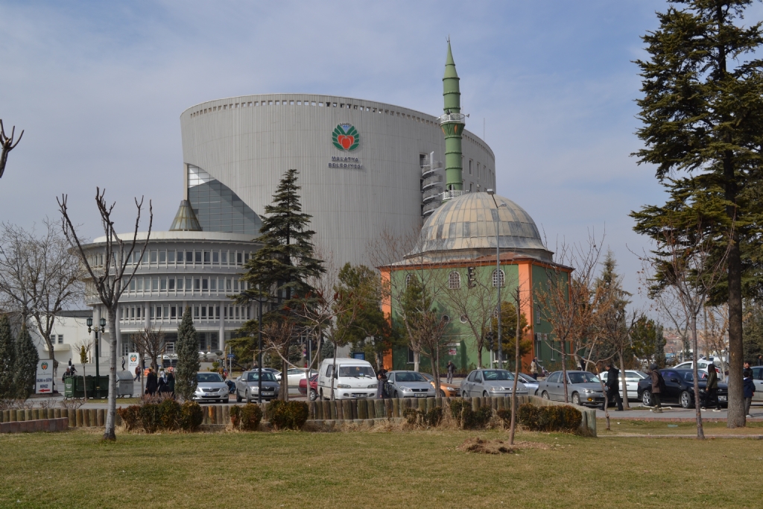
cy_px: 254
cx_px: 382
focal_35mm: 44
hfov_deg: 45.0
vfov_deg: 30.9
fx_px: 922
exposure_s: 1/250
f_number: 8
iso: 100
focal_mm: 29
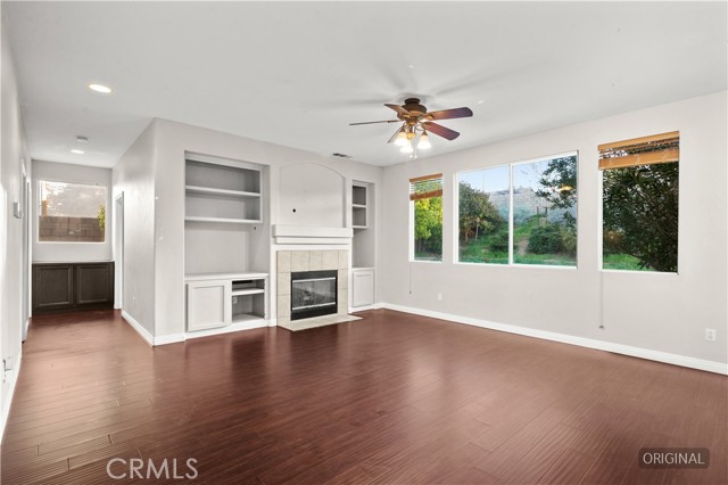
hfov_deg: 95.0
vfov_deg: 72.0
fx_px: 333
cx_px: 364
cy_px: 242
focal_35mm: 16
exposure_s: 1/4
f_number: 9
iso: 200
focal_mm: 16.5
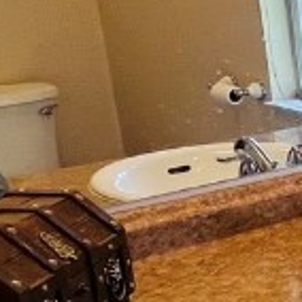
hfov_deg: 15.1
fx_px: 819
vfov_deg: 20.6
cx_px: 668
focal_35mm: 83
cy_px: 242
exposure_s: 1/120
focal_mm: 1.57
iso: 80
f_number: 1.8
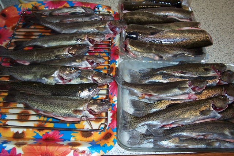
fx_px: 221
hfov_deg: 55.8
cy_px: 78
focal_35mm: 34
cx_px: 117
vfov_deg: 38.9
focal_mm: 5.6
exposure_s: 1/60
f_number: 2.7
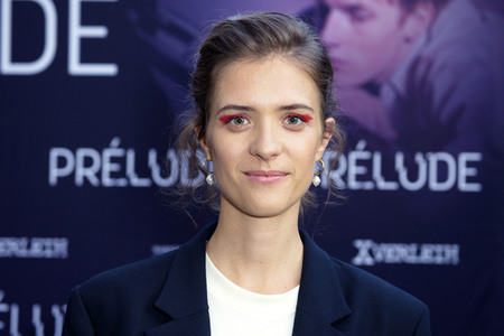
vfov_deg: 24.2
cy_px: 168
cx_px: 252
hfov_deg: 35.6
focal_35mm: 56
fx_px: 784
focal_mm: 56
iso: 800
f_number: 4
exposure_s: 1/160
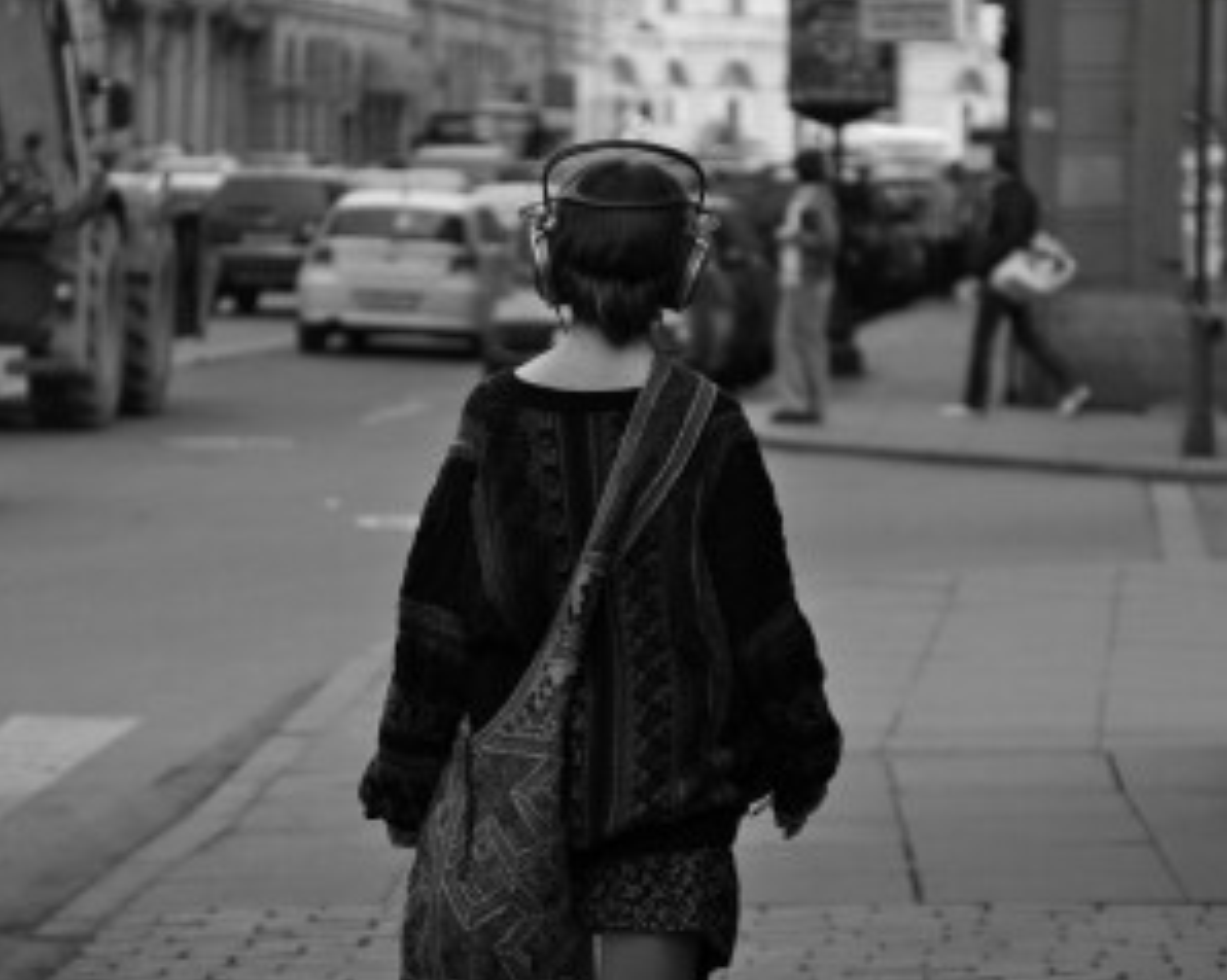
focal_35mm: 149
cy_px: 474
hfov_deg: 12.9
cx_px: 616
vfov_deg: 10.4
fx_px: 5407
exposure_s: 1/1250
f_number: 2.8
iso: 320
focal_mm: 70
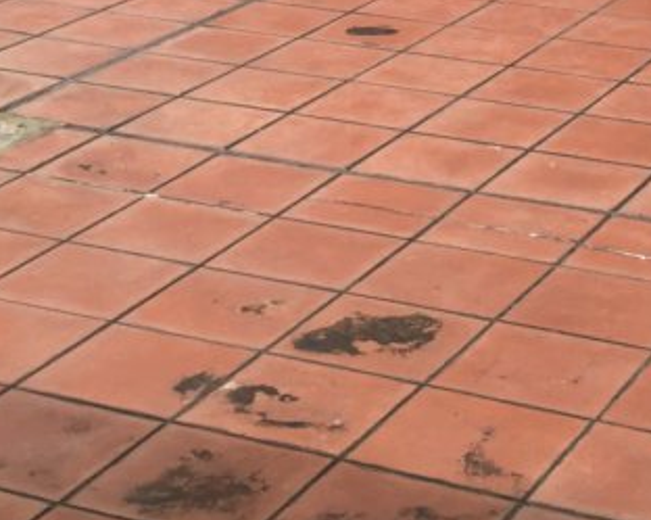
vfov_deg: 13.6
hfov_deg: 17.6
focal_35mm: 109
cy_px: -171
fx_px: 2098
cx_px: 411
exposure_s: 1/2475
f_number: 2.2
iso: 32
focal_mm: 4.15
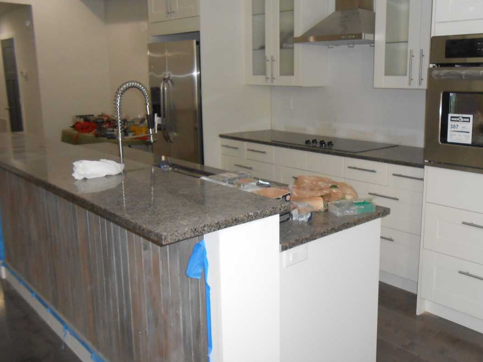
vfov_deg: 42.9
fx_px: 461
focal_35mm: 33
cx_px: 302
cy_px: 167
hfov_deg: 54.7
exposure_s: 1/25
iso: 320
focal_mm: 4.6
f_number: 3.5
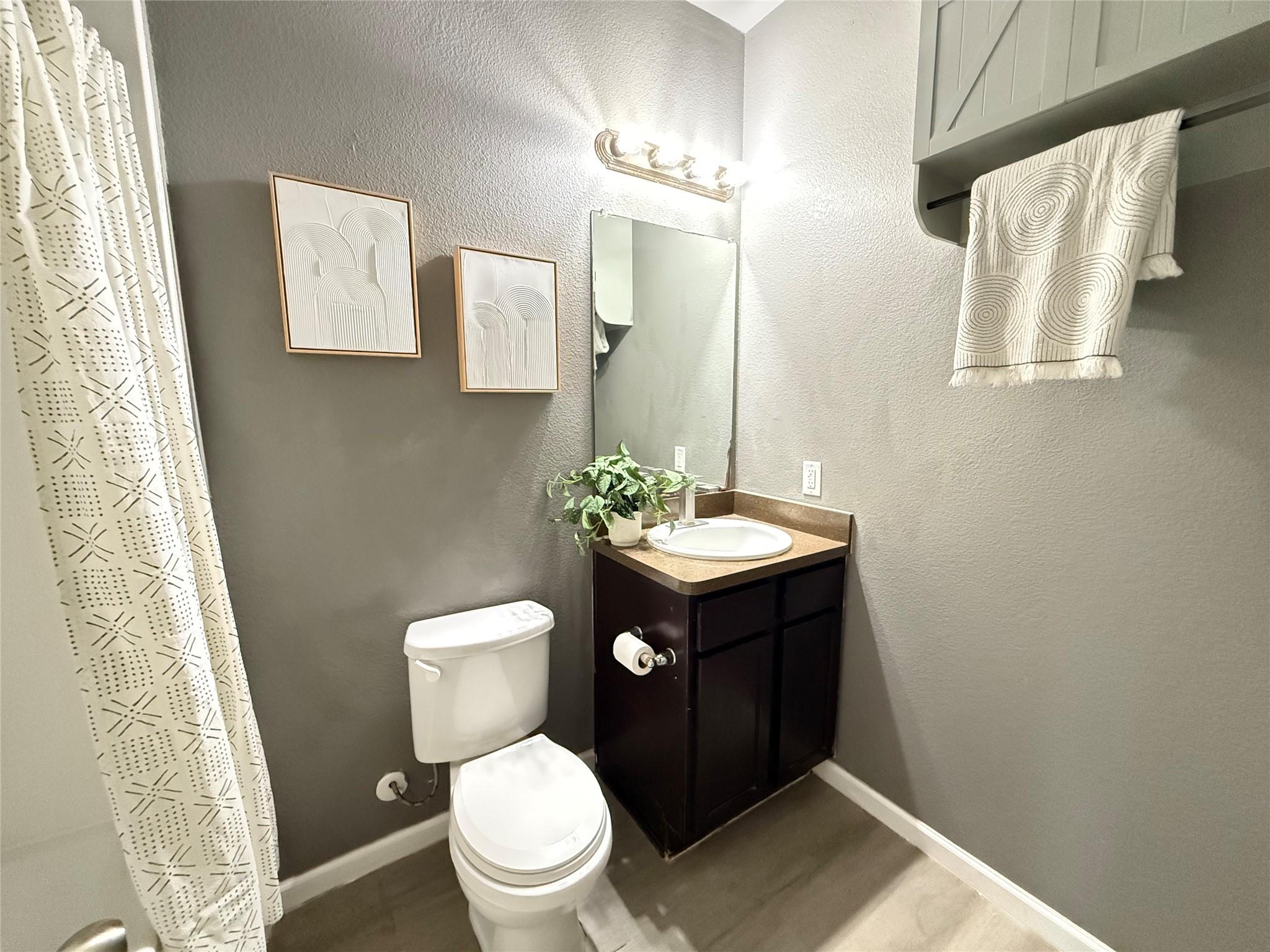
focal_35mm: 14
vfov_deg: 85.7
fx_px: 514
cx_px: 635
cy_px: 476
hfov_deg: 102.1
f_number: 2.2
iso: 1600
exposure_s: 1/60
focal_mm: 2.22
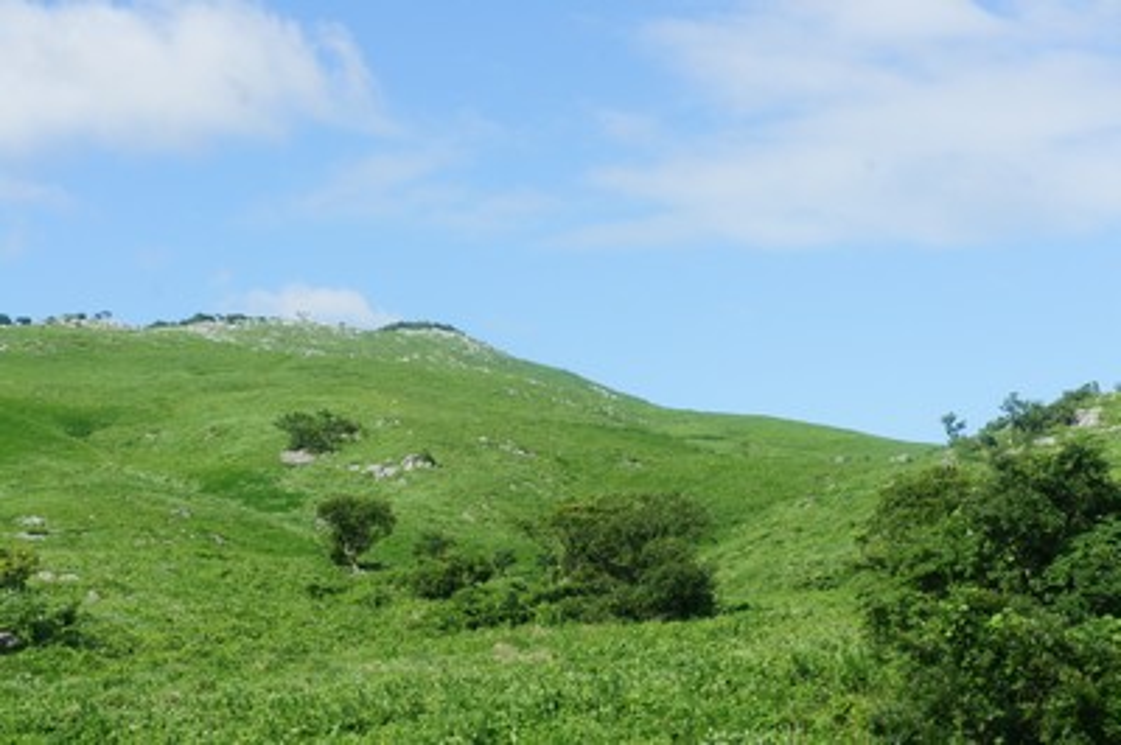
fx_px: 2567
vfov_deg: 16.5
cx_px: 560
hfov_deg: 24.6
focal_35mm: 82
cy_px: 372
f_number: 13
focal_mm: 55
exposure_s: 1/250
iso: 320
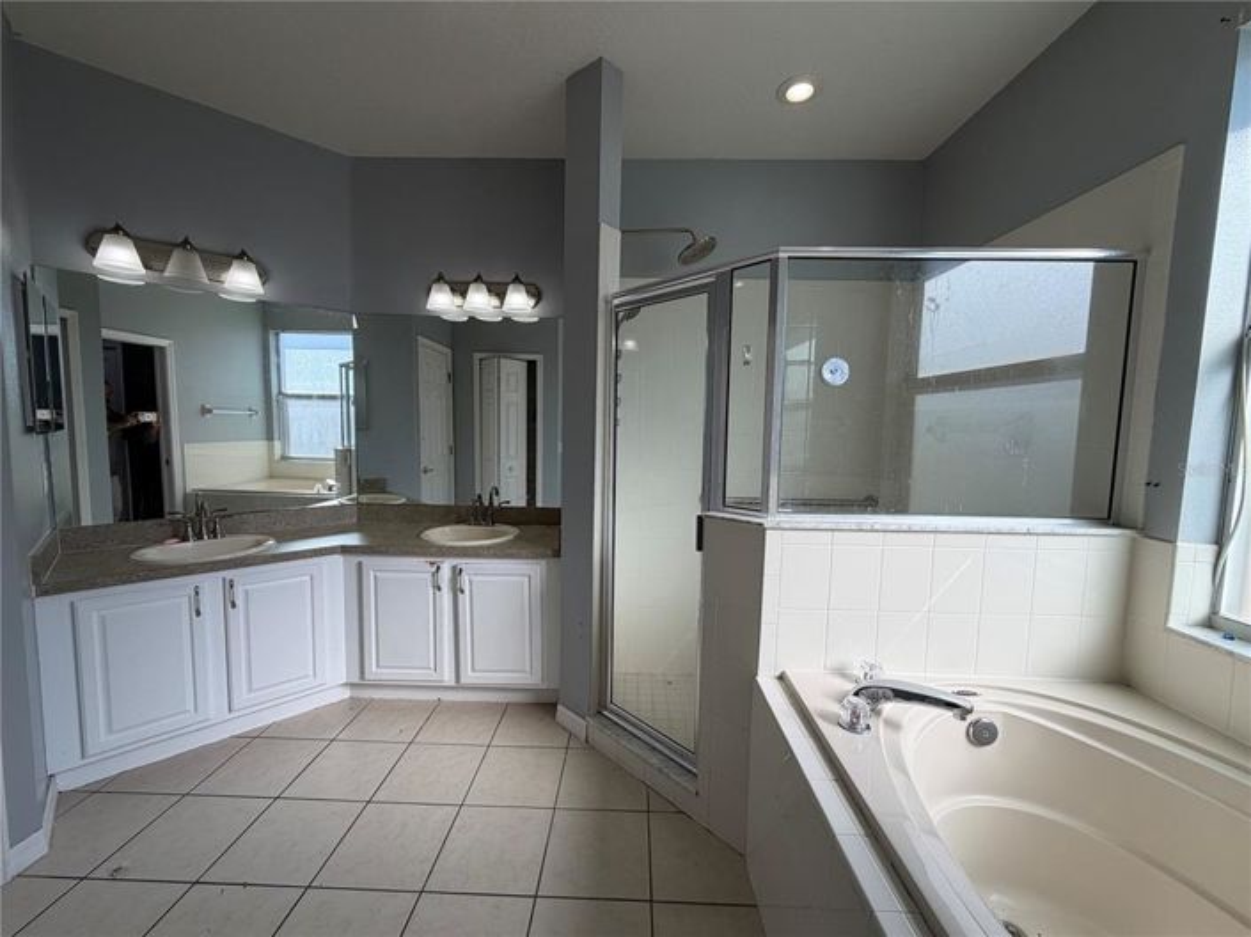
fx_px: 506
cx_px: 626
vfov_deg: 85.6
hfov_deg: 102.1
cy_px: 468
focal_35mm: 14
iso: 64
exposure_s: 1/502
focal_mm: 2.22
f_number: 2.2
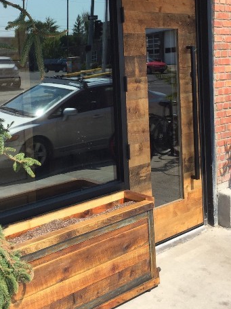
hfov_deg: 29.7
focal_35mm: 49
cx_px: 119
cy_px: 91
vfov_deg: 38.3
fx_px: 436
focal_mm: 4.15
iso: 32
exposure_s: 1/1099
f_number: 2.2
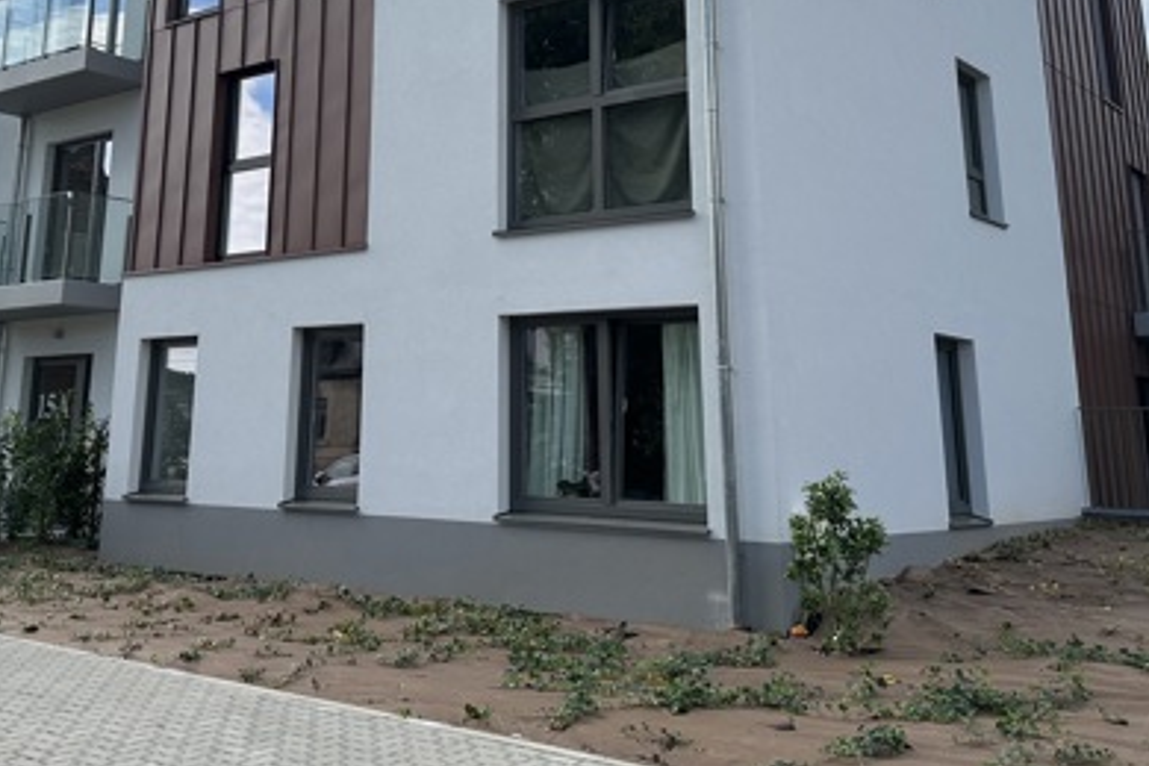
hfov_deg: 47.1
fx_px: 1308
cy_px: 77
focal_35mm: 41
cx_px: 445
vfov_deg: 31.1
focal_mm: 6.86
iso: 80
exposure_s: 1/3356
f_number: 1.78
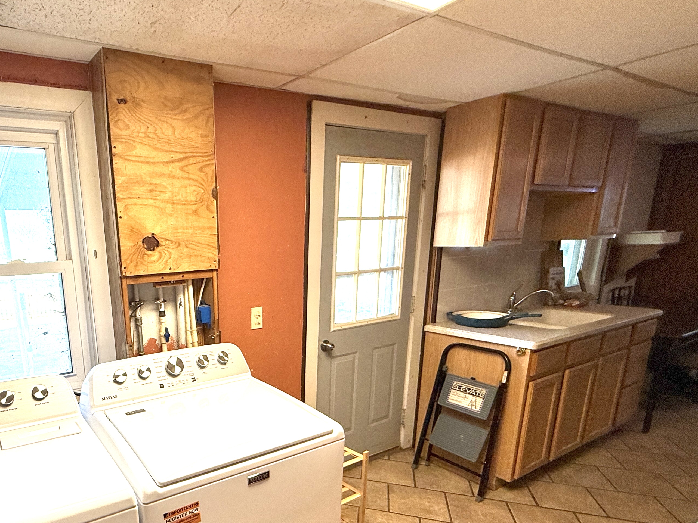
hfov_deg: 72.9
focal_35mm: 22
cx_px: 206
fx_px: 444
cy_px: 355
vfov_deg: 59.4
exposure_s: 1/120
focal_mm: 2.22
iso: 100
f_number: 2.2
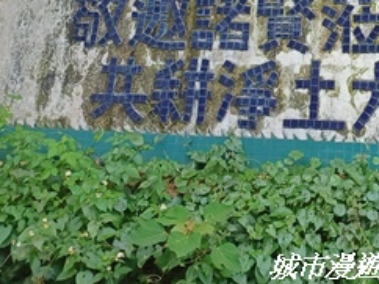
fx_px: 678
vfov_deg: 21.7
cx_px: 363
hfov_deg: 29.5
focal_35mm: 62
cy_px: -67
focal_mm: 4.6
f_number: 1.8
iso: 40
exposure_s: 1/119
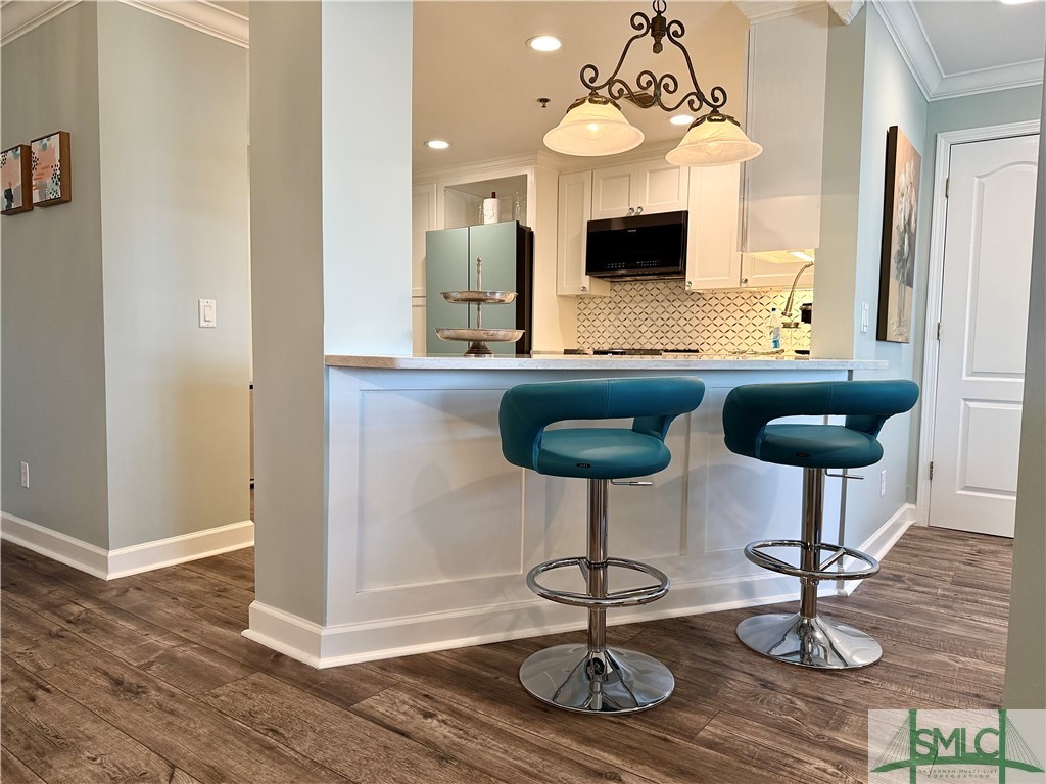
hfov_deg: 71.6
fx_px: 725
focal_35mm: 24
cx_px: 523
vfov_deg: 56.8
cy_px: 392
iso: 200
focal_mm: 6.76
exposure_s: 1/150
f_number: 1.78
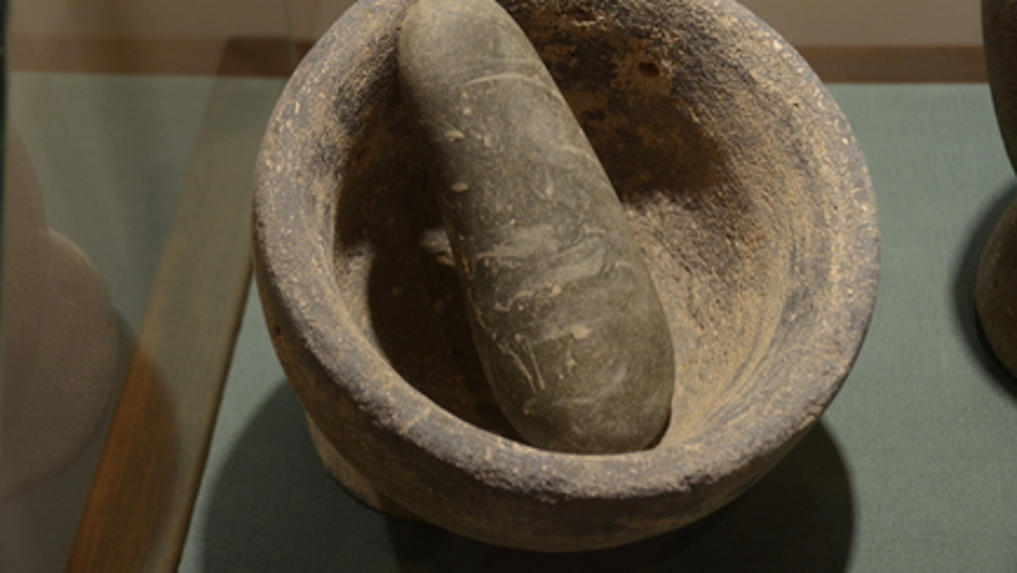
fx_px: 2361
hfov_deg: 24.3
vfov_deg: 13.8
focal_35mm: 88
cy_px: 248
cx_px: 503
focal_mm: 55
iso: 500
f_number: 4.8
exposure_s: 1/20
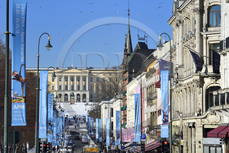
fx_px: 1081
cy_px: 76
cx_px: 114
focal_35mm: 170
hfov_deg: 12.1
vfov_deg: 8.1
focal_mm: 170
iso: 200
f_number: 14
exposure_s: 1/250
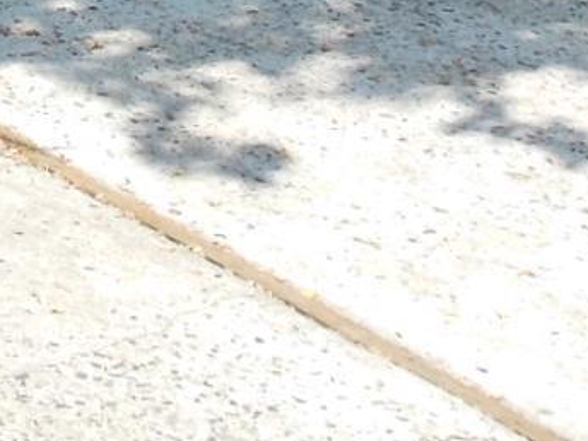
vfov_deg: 9.1
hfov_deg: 12.2
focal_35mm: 149
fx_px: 2531
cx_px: -467
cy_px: -545
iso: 125
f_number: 3.2
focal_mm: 4.5
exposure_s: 1/1000
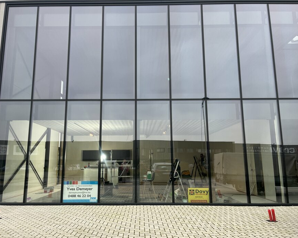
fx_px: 247
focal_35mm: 28
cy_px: 117
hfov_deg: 62.1
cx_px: 138
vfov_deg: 51.5
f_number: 1.6
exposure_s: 1/121
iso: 80
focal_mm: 5.1
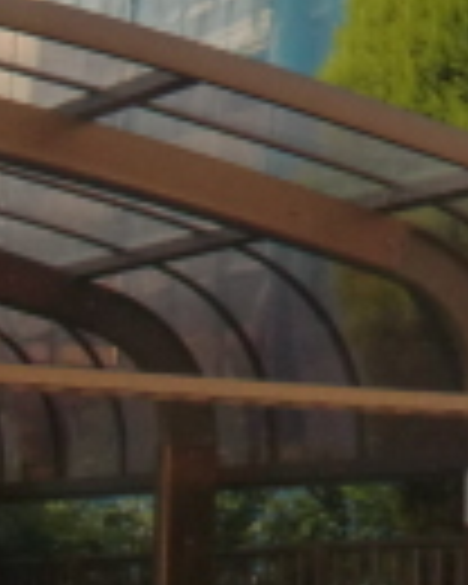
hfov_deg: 7.9
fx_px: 3168
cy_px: -130
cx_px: 1062
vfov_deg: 10.4
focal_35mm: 183
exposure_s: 1/160
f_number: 3.9
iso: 64
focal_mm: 6.66
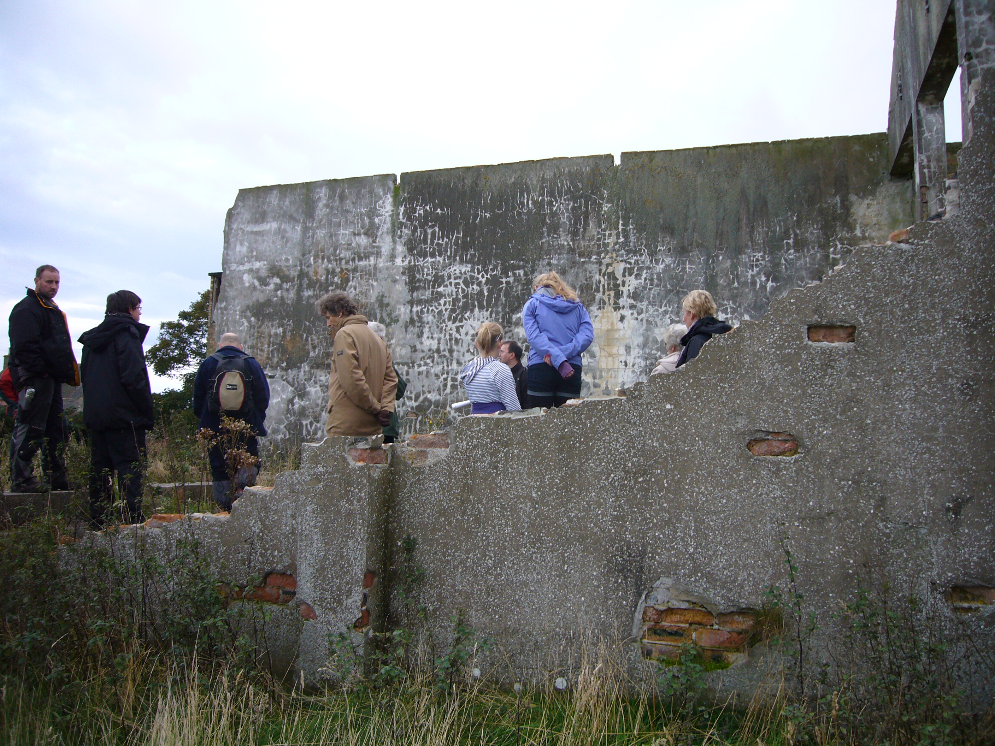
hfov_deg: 63.4
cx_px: 498
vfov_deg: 49.7
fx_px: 805
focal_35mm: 28
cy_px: 373
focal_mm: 4.6
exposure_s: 1/100
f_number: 2.8
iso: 80
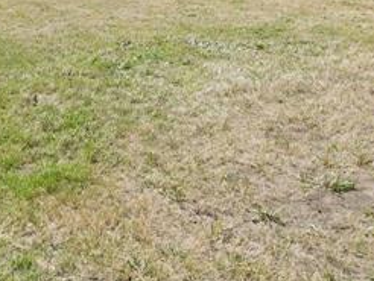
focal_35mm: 60
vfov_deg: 21.3
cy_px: -120
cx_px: 105
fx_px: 649
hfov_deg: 31.7
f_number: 8
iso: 400
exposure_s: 1/1250
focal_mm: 15
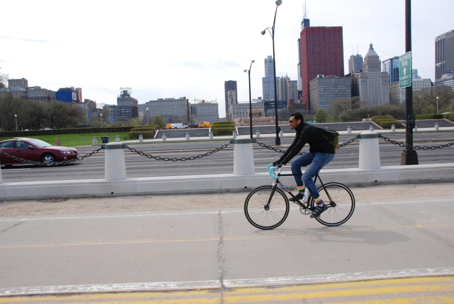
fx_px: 379
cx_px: 227
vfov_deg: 43.7
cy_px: 152
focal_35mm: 30
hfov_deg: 61.9
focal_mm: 20
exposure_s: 1/500
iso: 400
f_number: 11
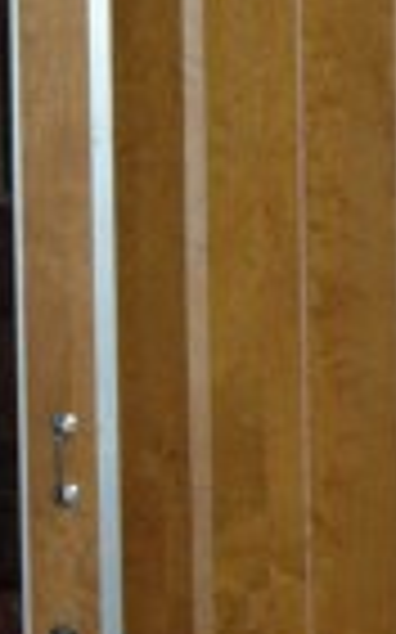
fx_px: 5203
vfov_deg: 7.0
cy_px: 450
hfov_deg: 4.2
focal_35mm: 301
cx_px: -896
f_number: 7.1
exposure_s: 1/60
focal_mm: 46
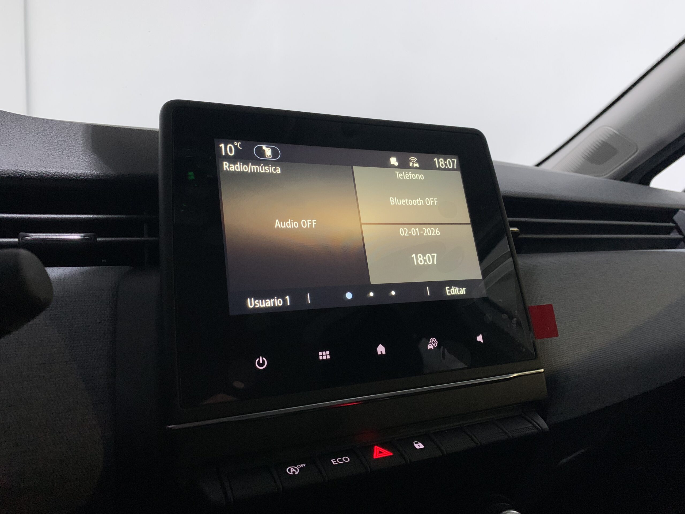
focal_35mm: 26
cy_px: 257
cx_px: 342
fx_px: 515
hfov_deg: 67.3
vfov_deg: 53.1
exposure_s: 1/31
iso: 400
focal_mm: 4.25
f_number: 1.8
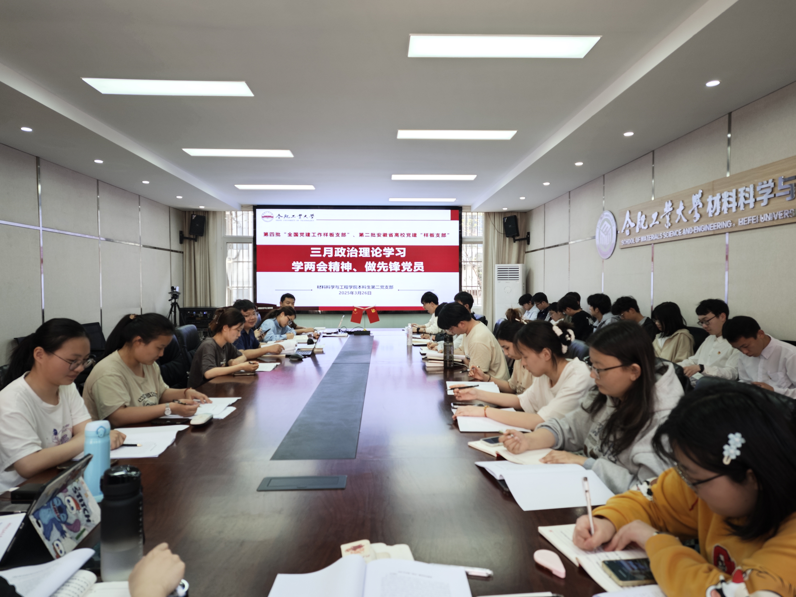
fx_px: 529
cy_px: 298
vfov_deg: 58.9
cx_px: 398
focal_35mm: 23
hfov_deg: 73.9
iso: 100
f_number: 1.6
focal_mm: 6.55
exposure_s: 1/101
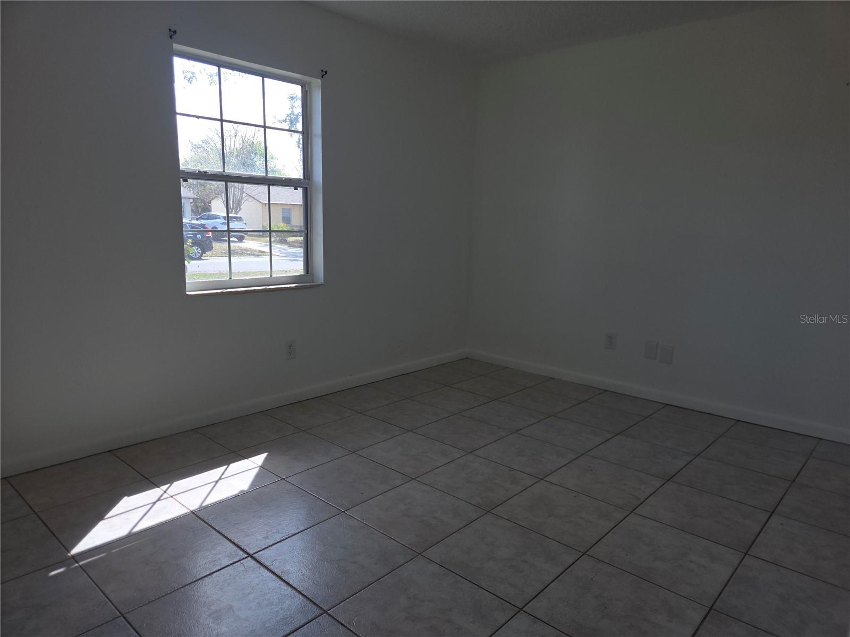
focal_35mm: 23
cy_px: 318
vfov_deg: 58.9
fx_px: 565
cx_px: 425
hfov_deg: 73.9
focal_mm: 5.4
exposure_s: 1/287
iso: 25
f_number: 1.8
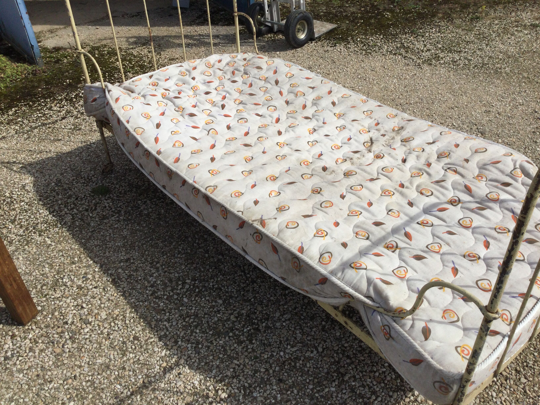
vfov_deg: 45.4
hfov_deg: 58.4
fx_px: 484
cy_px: 202
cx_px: 270
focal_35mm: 31
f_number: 2.4
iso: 25
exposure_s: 1/2092
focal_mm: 3.3
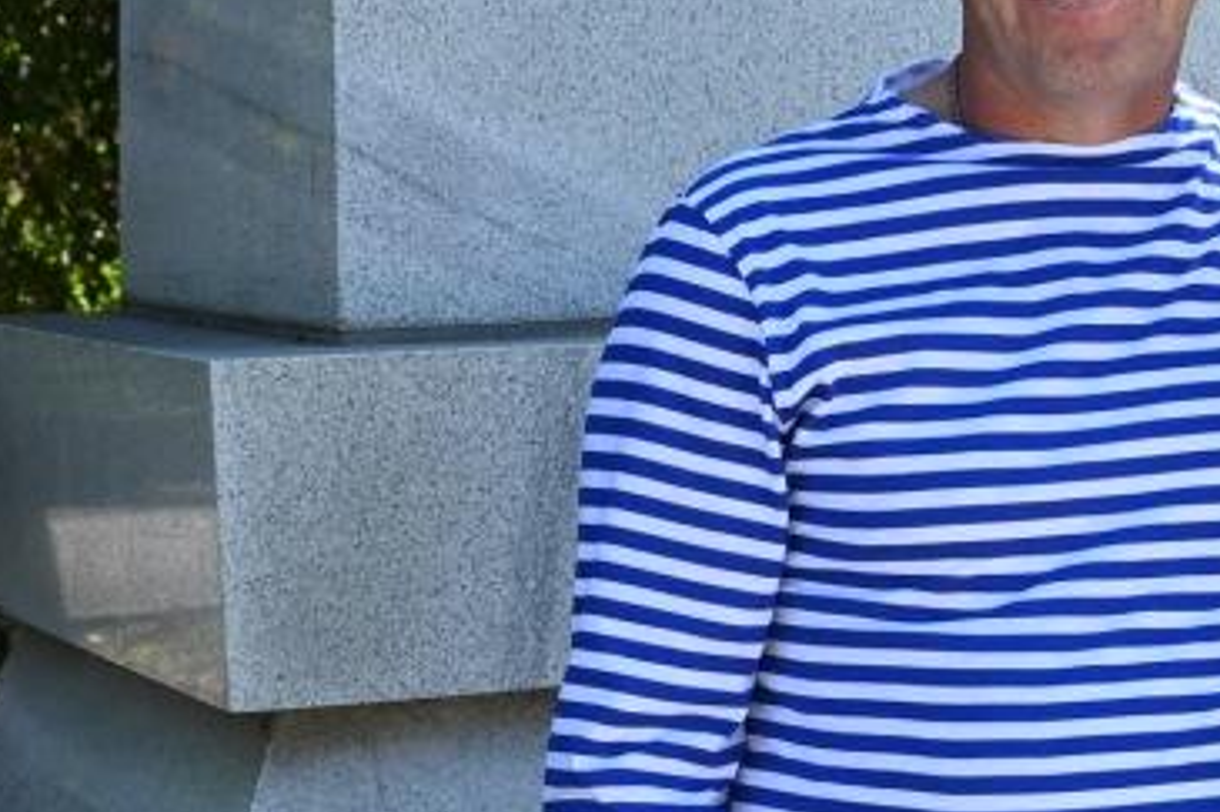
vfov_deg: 9.4
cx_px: 1260
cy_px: 536
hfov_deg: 13.8
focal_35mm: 146
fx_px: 4945
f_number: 7.1
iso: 320
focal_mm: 35
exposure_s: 1/200
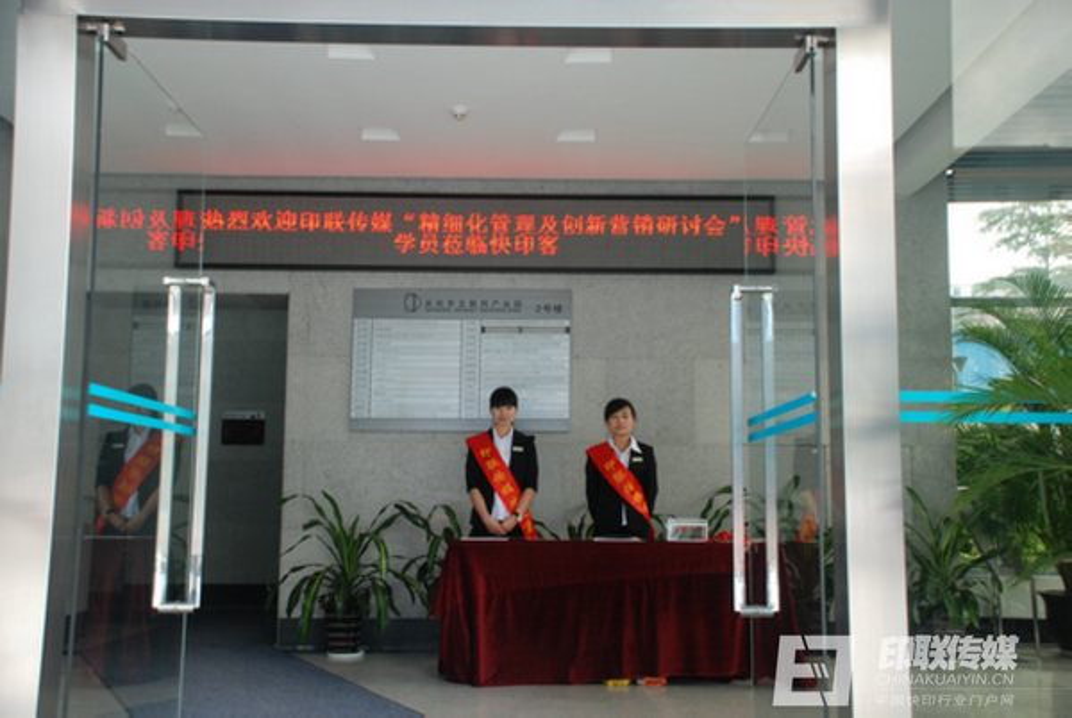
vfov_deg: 32.0
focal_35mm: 42
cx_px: 536
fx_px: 1252
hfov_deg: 46.3
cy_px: 359
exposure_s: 1/100
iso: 500
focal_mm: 28
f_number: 5
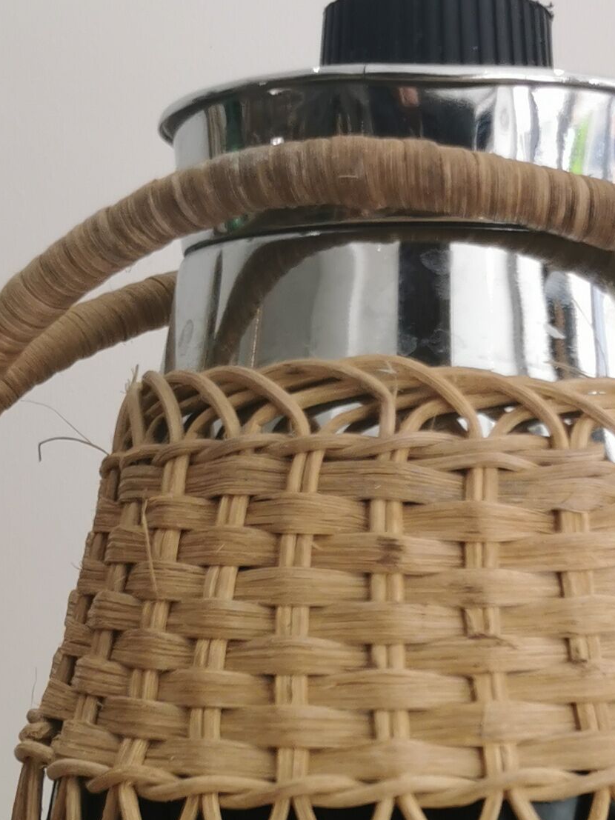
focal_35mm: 89
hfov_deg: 16.5
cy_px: 816
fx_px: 2109
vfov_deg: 21.3
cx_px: 464
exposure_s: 1/138
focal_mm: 5.58
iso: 50
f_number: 1.8
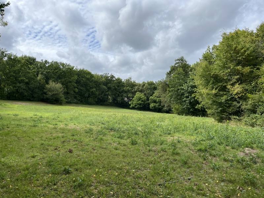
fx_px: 198
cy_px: 99
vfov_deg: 53.1
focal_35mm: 26
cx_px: 132
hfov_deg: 67.3
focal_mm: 5.1
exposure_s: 1/4016
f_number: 1.6
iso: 50
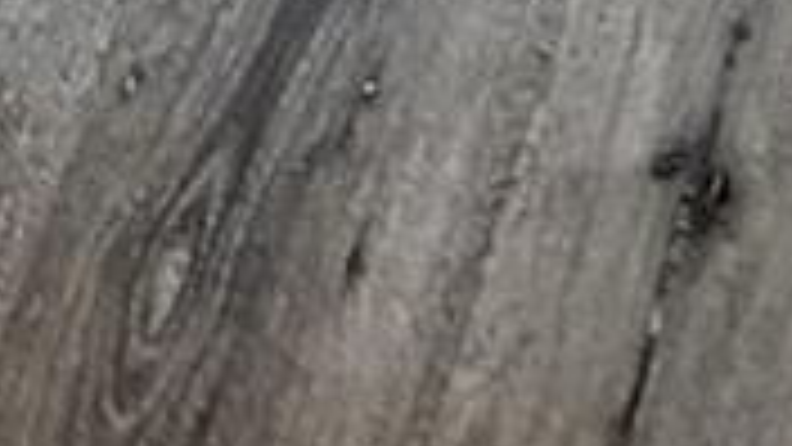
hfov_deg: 12.0
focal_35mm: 178
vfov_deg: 6.7
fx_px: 3738
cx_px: -4
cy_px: -284
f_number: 1.78
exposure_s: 1/60
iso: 400
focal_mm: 6.86
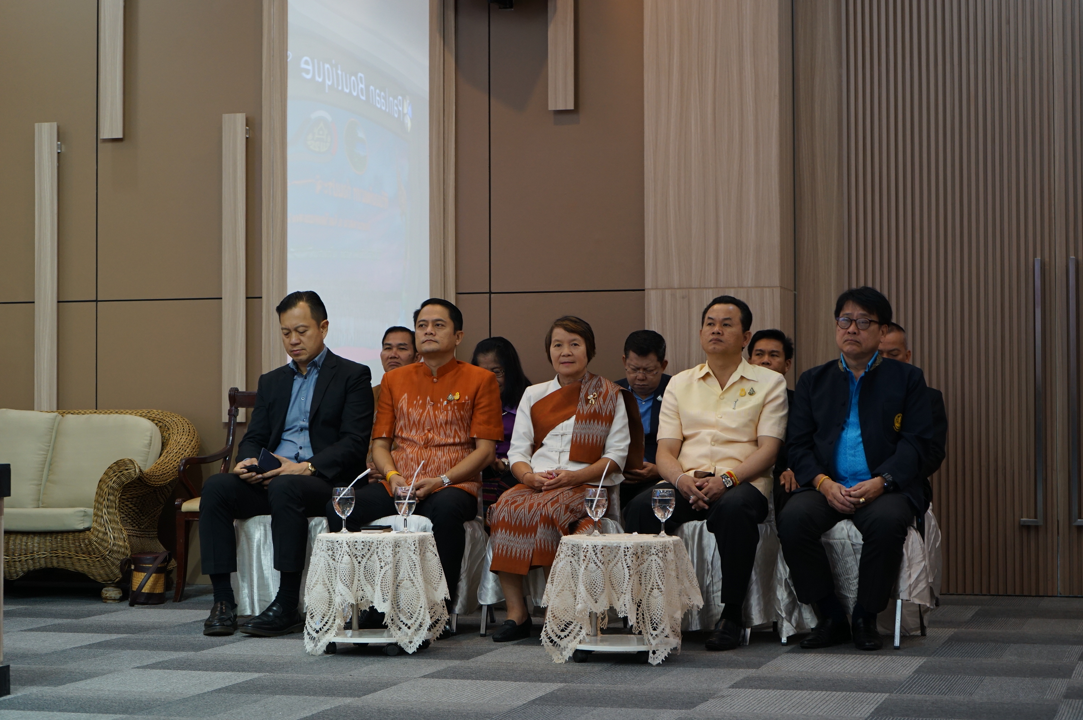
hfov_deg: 28.9
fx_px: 2104
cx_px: 542
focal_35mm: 70
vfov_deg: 19.4
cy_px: 360
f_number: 5.6
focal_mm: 70
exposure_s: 1/25
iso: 800
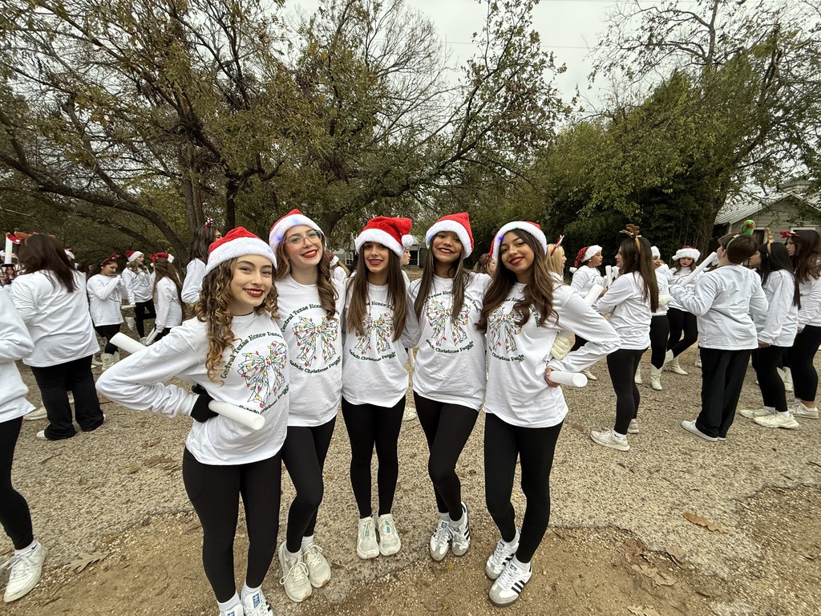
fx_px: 332
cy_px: 308
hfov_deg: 102.1
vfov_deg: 85.7
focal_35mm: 14
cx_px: 410
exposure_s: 1/99
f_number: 2.2
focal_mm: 2.22
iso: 160
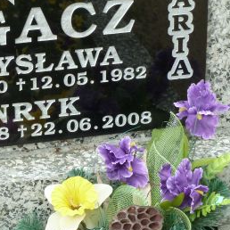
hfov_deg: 11.7
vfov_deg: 11.8
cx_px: -5
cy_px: 48
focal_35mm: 147
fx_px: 1105
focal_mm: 11
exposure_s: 1/125
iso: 160
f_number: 4.1
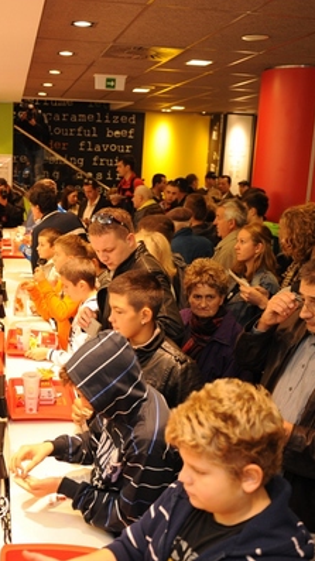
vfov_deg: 52.8
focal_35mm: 38
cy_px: 280
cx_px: 78
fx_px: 565
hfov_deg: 30.6
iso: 640
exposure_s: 1/100
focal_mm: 24
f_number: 2.8
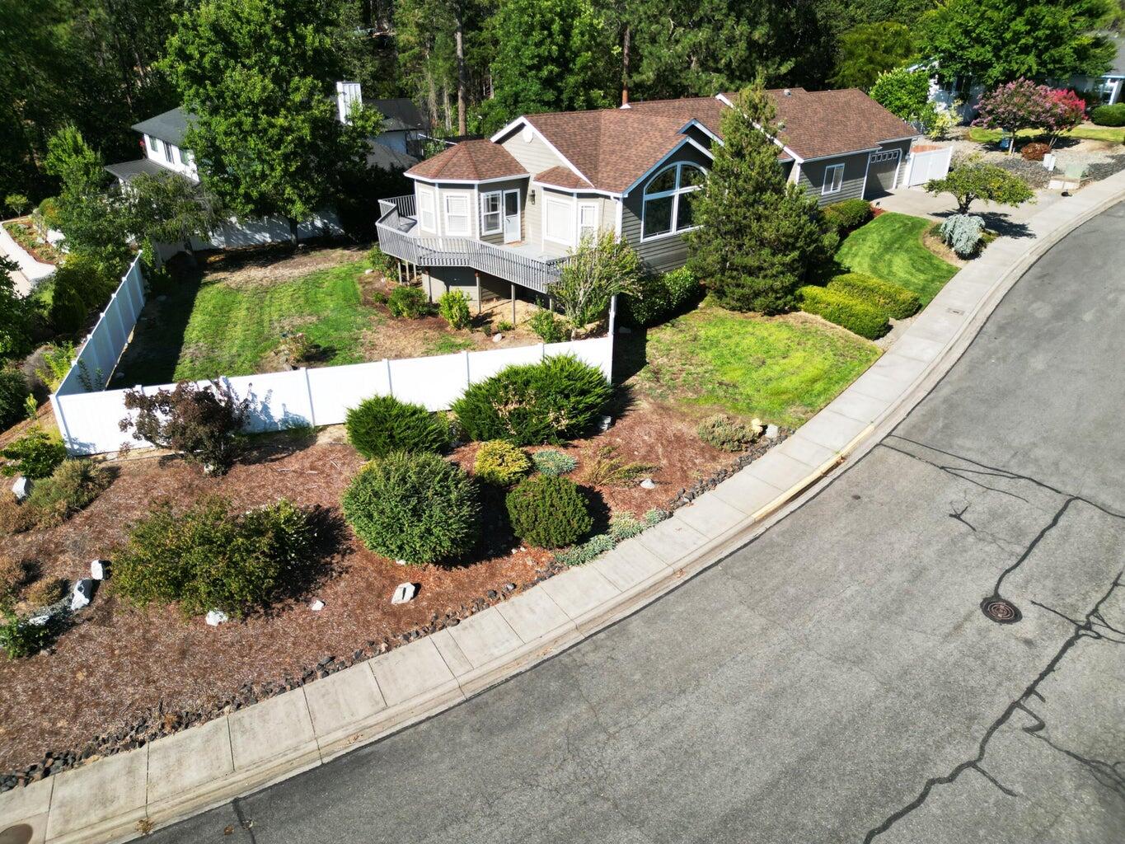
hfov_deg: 71.6
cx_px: 562
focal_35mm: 24
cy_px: 422
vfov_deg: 56.8
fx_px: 780
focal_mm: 6.72
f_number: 1.7
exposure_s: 1/3000
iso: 200
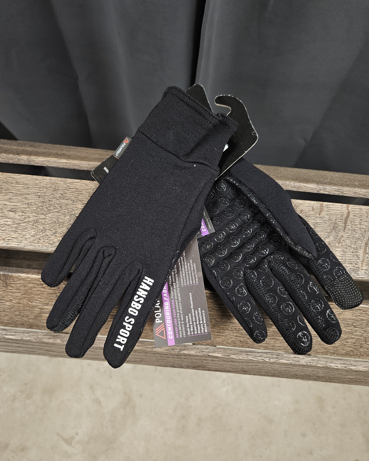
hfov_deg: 58.8
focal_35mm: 24
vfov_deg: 70.3
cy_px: 227
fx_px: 328
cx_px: 185
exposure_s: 1/142
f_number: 1.8
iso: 400
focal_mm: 5.4
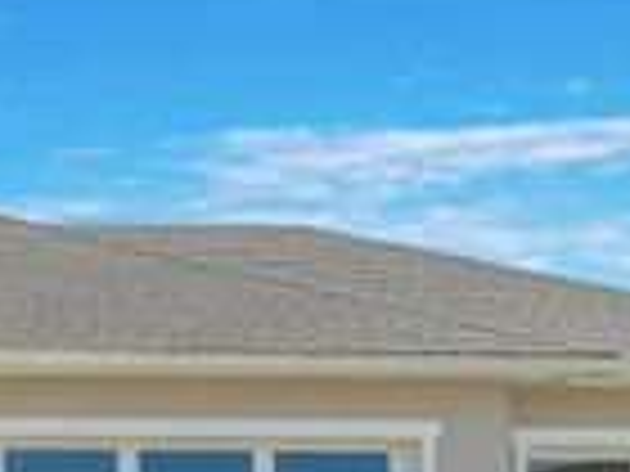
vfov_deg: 29.4
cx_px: -72
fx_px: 874
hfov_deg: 34.1
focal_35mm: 48
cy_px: 393
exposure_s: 1/2000
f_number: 7.1
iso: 400
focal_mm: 14
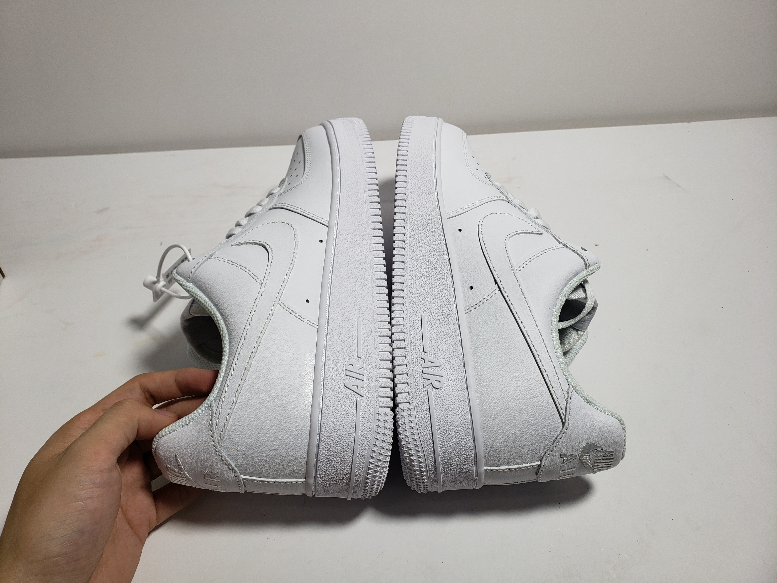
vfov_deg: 53.1
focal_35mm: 26
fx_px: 584
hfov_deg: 67.3
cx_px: 388
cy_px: 292
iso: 50
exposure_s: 1/376
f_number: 2.4
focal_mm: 4.3
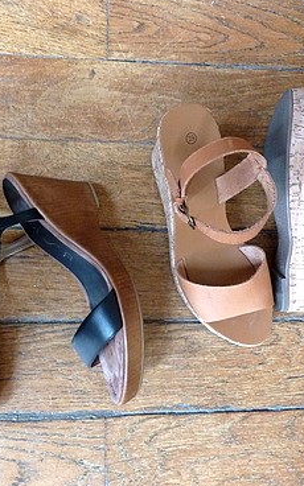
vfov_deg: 54.0
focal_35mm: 36
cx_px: 119
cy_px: 245
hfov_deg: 35.2
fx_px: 477
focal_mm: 4.1
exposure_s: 1/13
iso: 400
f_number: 3.3
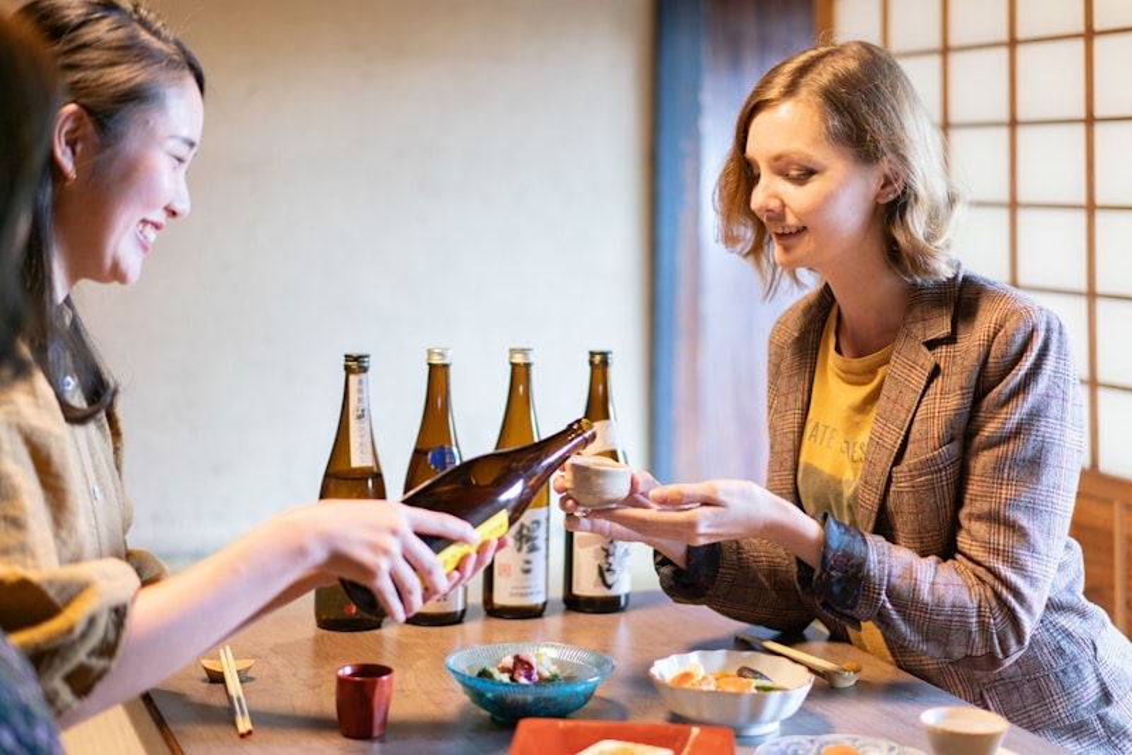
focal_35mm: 55
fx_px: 1730
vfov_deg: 24.6
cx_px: 566
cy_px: 378
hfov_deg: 36.2
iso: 400
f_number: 1.8
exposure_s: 1/100
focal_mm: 55
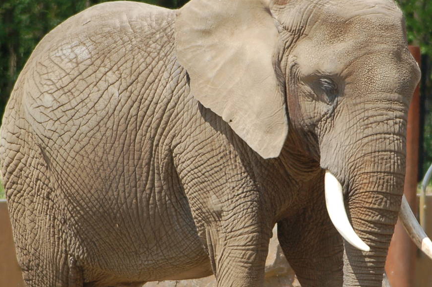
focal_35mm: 577
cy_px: 177
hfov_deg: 3.6
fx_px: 6912
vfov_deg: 2.4
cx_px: 274
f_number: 5.6
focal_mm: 210
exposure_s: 1/1000
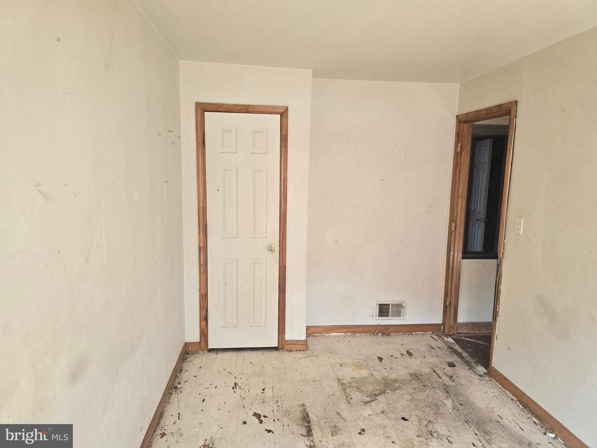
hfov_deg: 73.9
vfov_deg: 58.9
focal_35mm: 23
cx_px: 298
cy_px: 224
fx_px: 397
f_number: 1.7
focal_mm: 6.3
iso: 200
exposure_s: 1/180
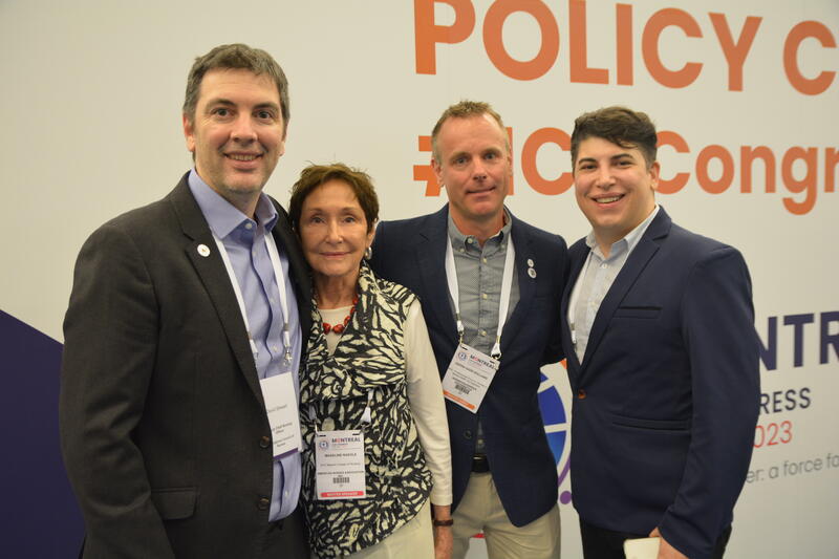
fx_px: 769
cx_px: 420
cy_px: 280
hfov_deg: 57.2
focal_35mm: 33
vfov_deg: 40.0
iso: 800
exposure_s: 1/30
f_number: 2.8
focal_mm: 22
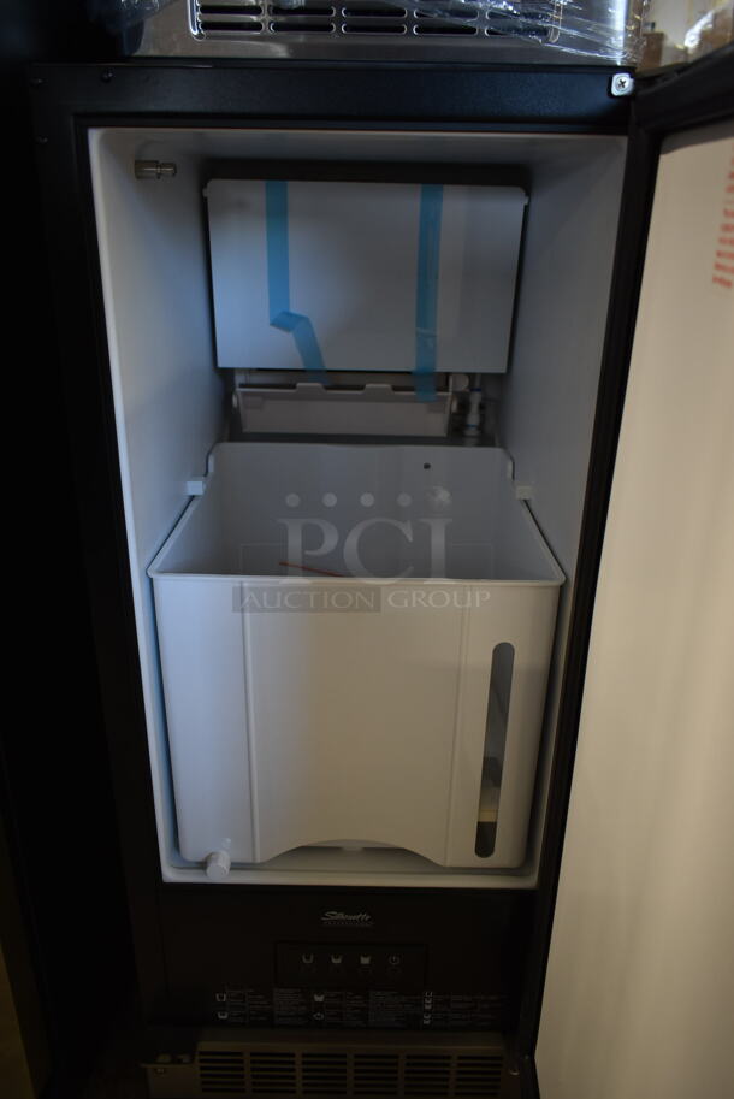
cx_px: 367
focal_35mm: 27
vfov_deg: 67.3
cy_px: 550
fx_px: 824
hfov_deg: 48.0
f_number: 3.5
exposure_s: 1/30
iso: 400
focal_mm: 18
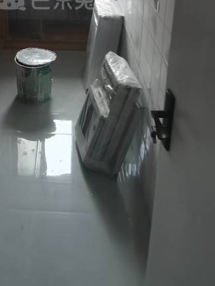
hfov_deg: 33.3
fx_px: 348
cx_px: 42
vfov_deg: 39.0
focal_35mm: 42
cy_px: -7
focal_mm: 1.78
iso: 64
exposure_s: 1/100
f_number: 2.4
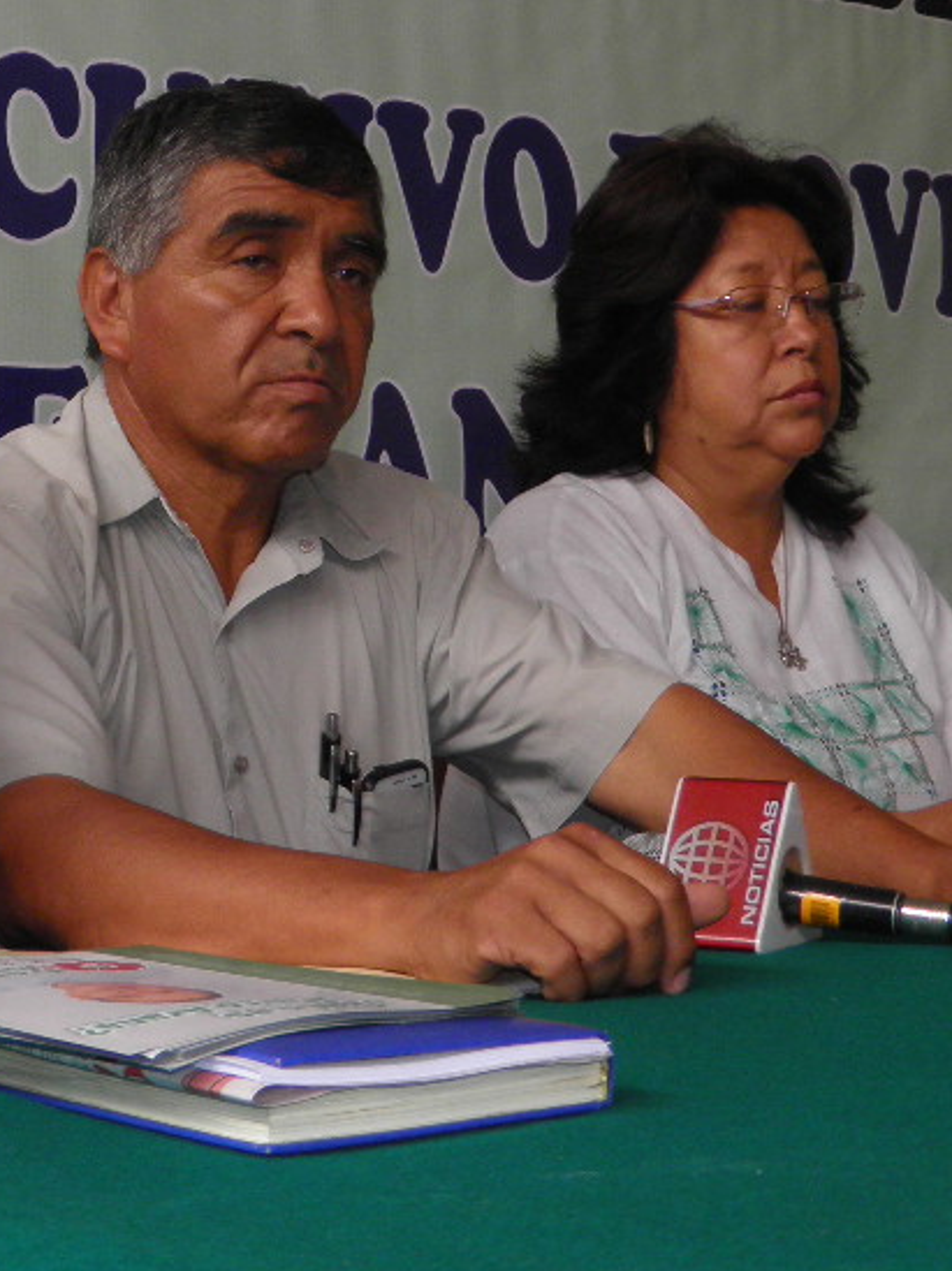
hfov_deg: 20.5
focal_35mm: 70
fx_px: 2570
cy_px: 275
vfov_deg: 27.3
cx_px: 81
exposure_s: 1/40
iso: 100
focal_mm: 5.5
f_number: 3
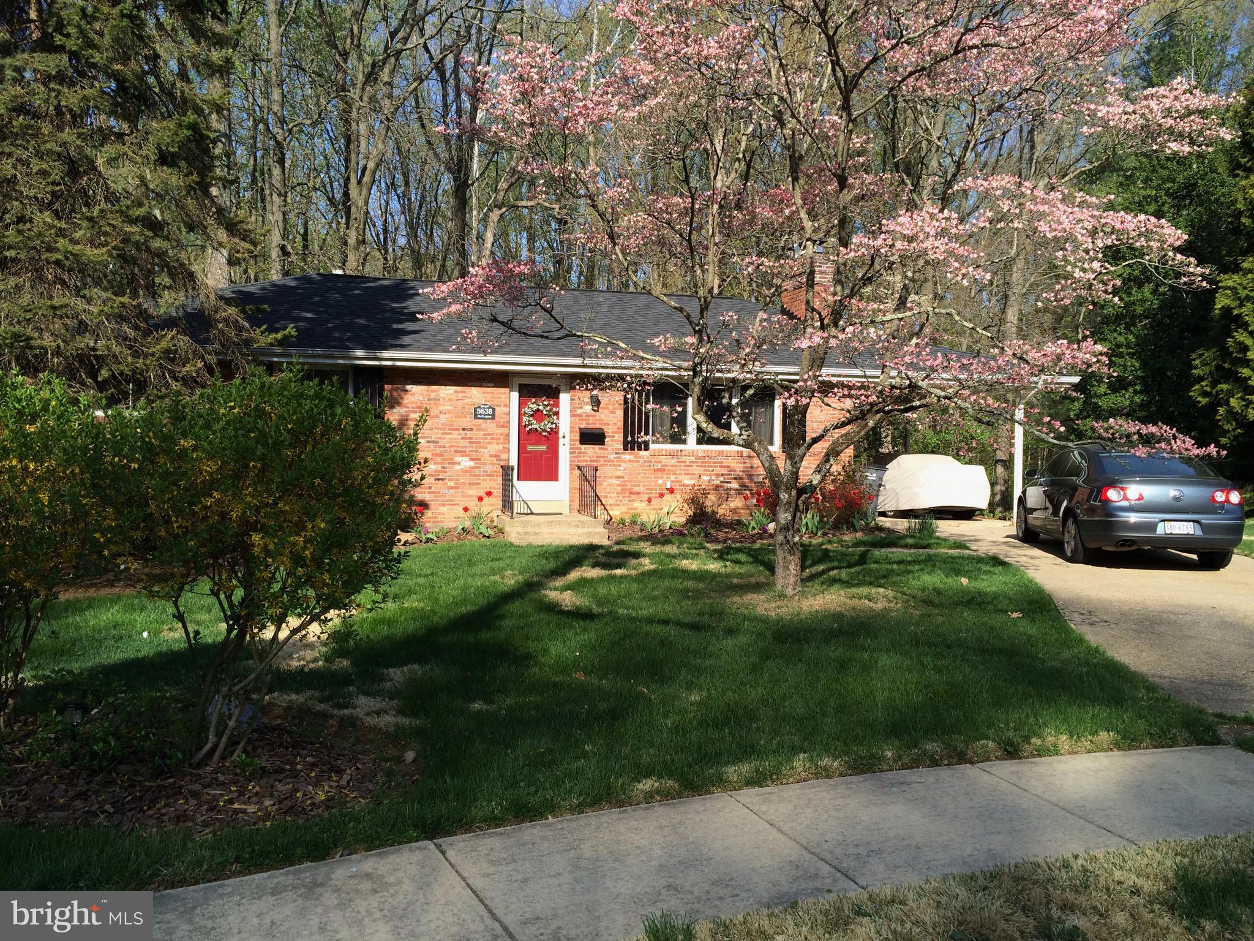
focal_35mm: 30
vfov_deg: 46.8
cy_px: 470
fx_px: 1087
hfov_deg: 60.0
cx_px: 627
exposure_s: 1/1172
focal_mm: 4.12
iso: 32
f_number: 2.2
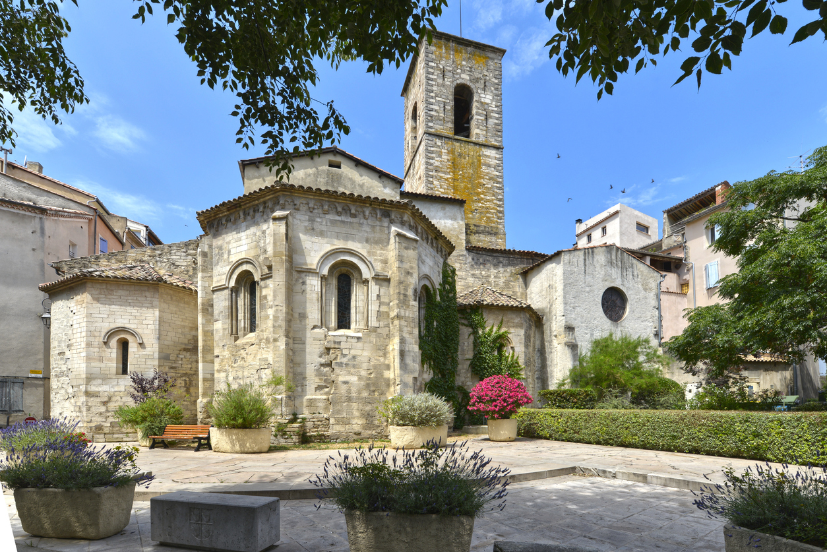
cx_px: 414
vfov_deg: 77.4
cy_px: 276
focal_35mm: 15
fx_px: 345
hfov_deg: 100.4
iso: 200
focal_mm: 15
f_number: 10
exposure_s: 1/250
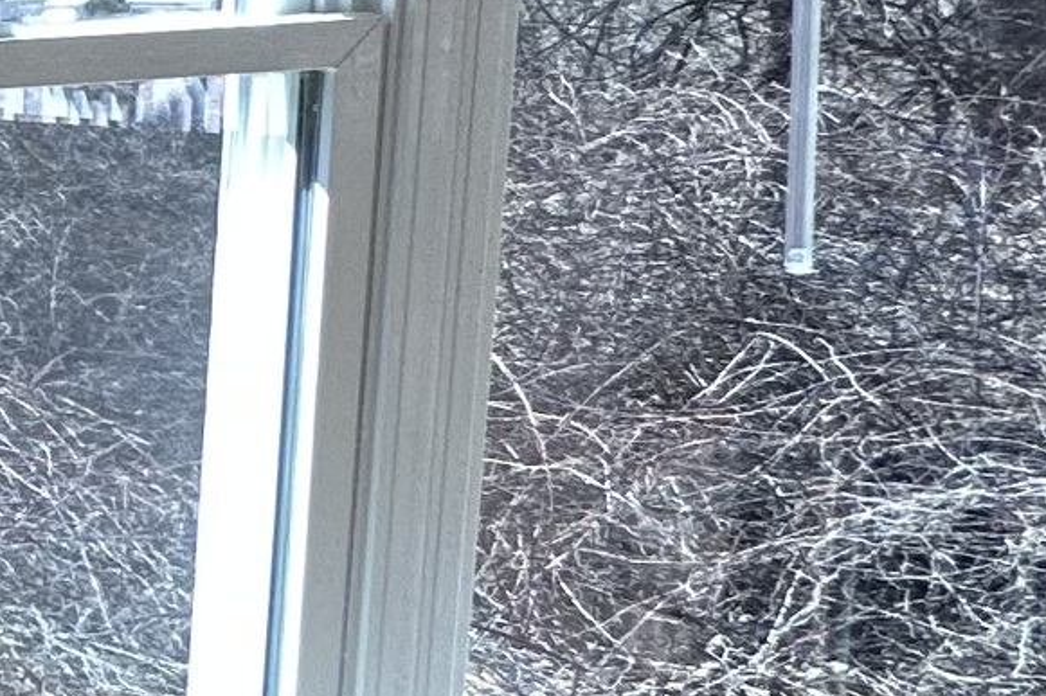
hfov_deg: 13.9
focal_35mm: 77
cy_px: 218
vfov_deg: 17.6
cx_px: -1646
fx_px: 2237
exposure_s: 1/120
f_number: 2.2
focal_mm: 2.22
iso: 100
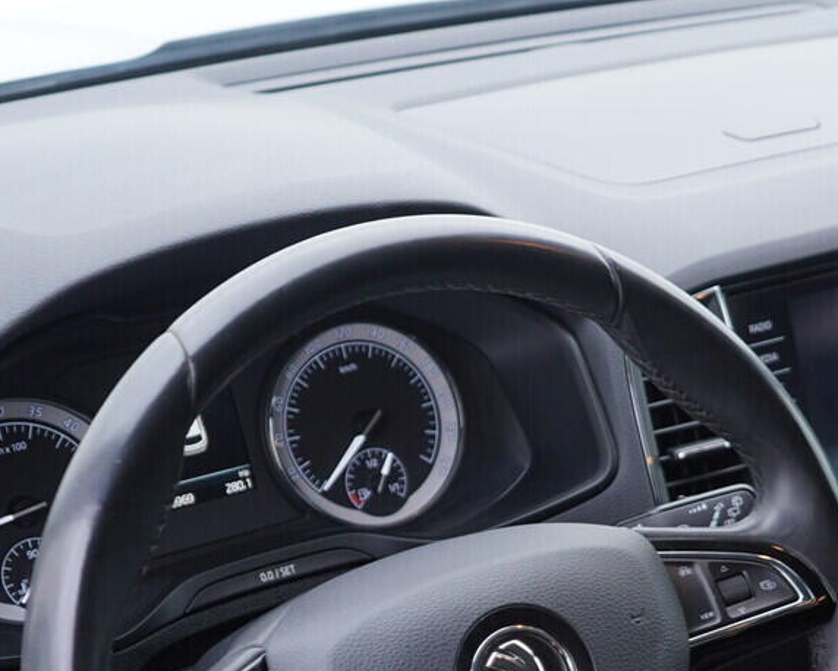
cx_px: 640
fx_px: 2109
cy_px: 607
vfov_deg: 17.8
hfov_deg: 22.2
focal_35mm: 85
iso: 160
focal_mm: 24
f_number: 2.8
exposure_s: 1/40
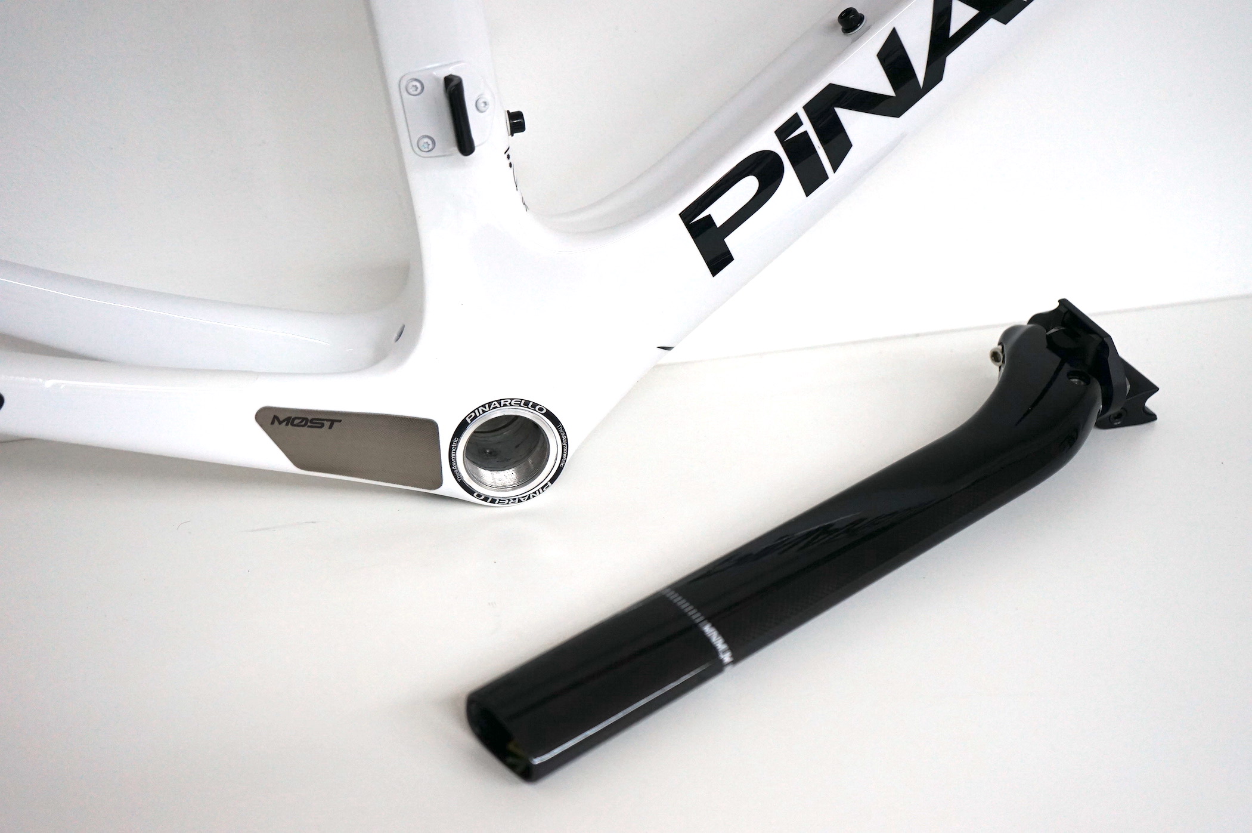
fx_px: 1564
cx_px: 626
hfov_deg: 43.6
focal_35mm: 45
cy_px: 416
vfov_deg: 29.8
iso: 1250
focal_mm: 45
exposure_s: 1/160
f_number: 4.5
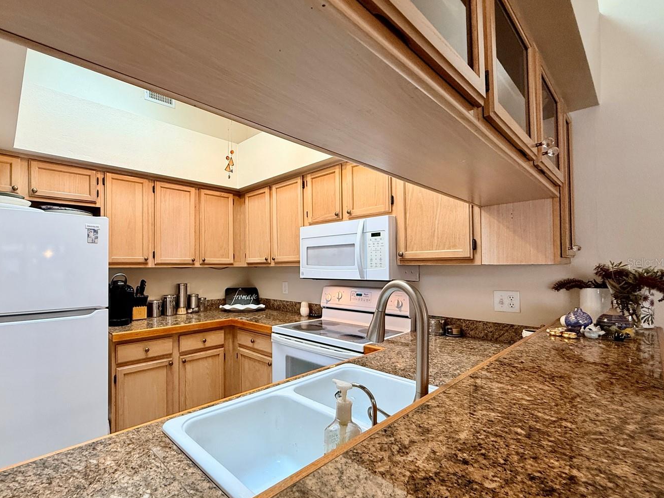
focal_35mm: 17
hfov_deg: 90.1
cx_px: 272
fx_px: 326
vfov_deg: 74.7
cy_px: 262
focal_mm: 2.22
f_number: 2.2
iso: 160
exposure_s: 1/120
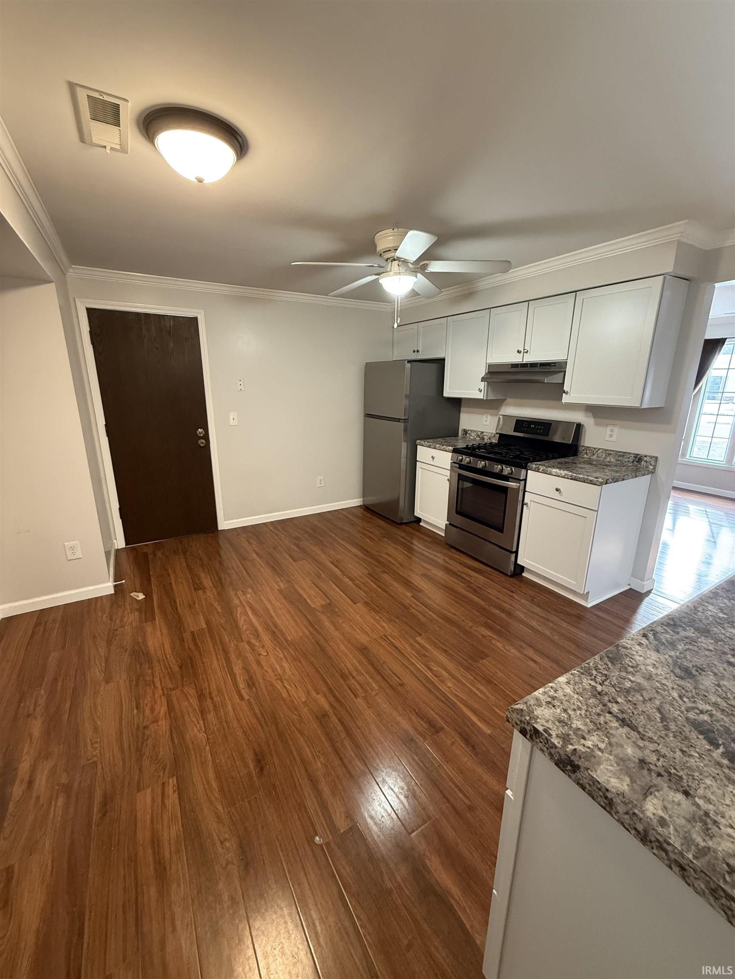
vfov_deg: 102.1
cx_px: 368
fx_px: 396
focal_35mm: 14
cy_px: 490
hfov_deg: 85.7
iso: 400
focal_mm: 2.22
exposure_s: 1/60
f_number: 2.2
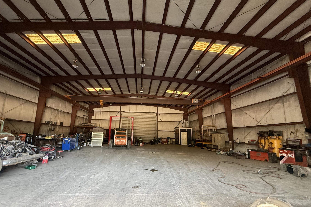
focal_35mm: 16
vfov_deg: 73.5
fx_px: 138
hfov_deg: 96.7
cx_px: 148
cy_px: 114
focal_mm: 2.22
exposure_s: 1/60
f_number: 2.2
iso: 400
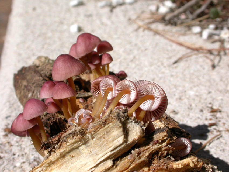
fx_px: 695
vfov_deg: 14.1
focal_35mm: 105
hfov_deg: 18.7
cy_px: 86
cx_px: 114
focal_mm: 21.7
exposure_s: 1/620
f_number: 7.3
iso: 100
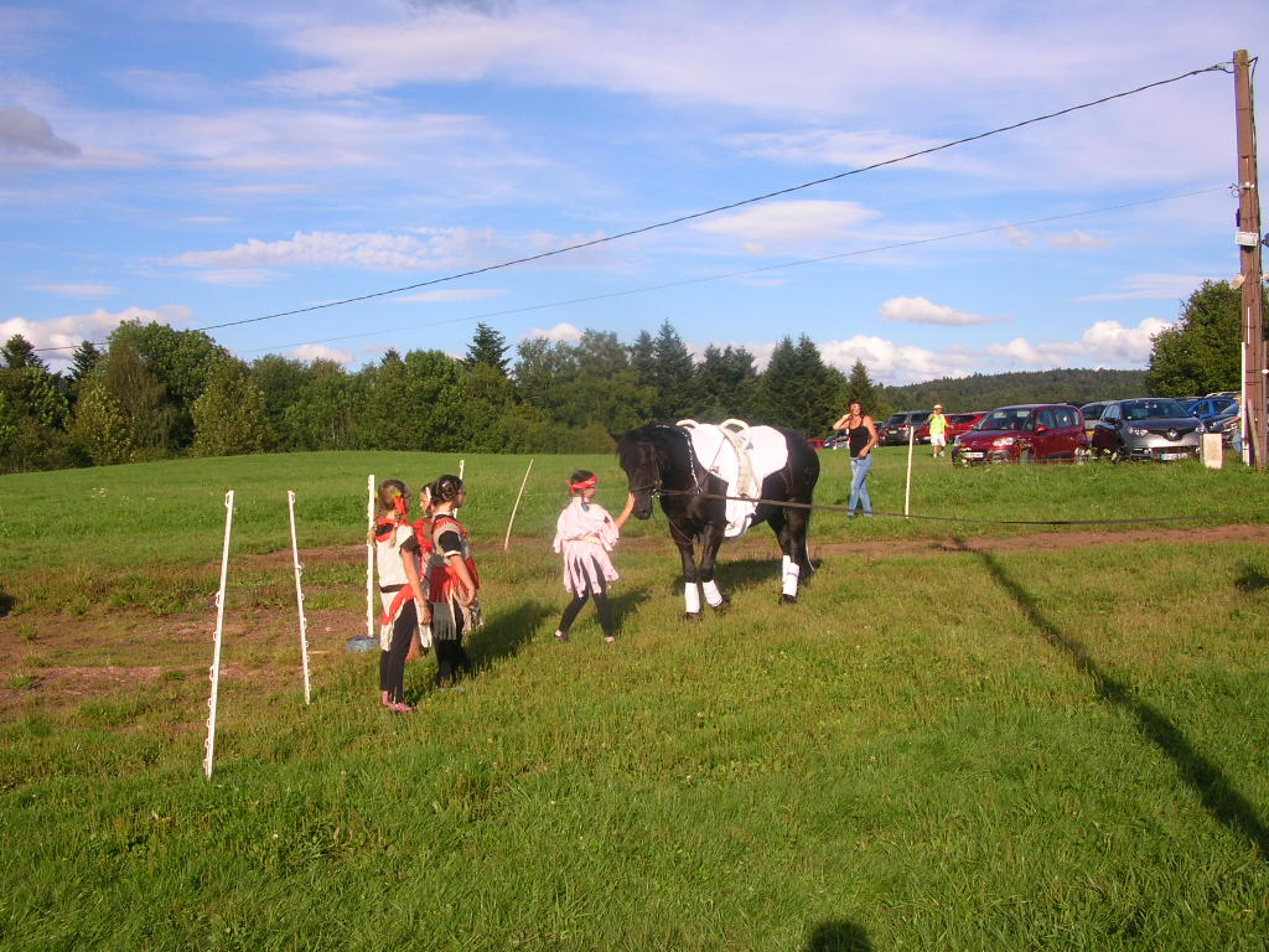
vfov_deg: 40.7
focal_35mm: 35
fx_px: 1283
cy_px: 476
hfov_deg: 52.6
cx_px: 634
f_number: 5.6
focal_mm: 5.8
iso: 50
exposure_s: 1/268
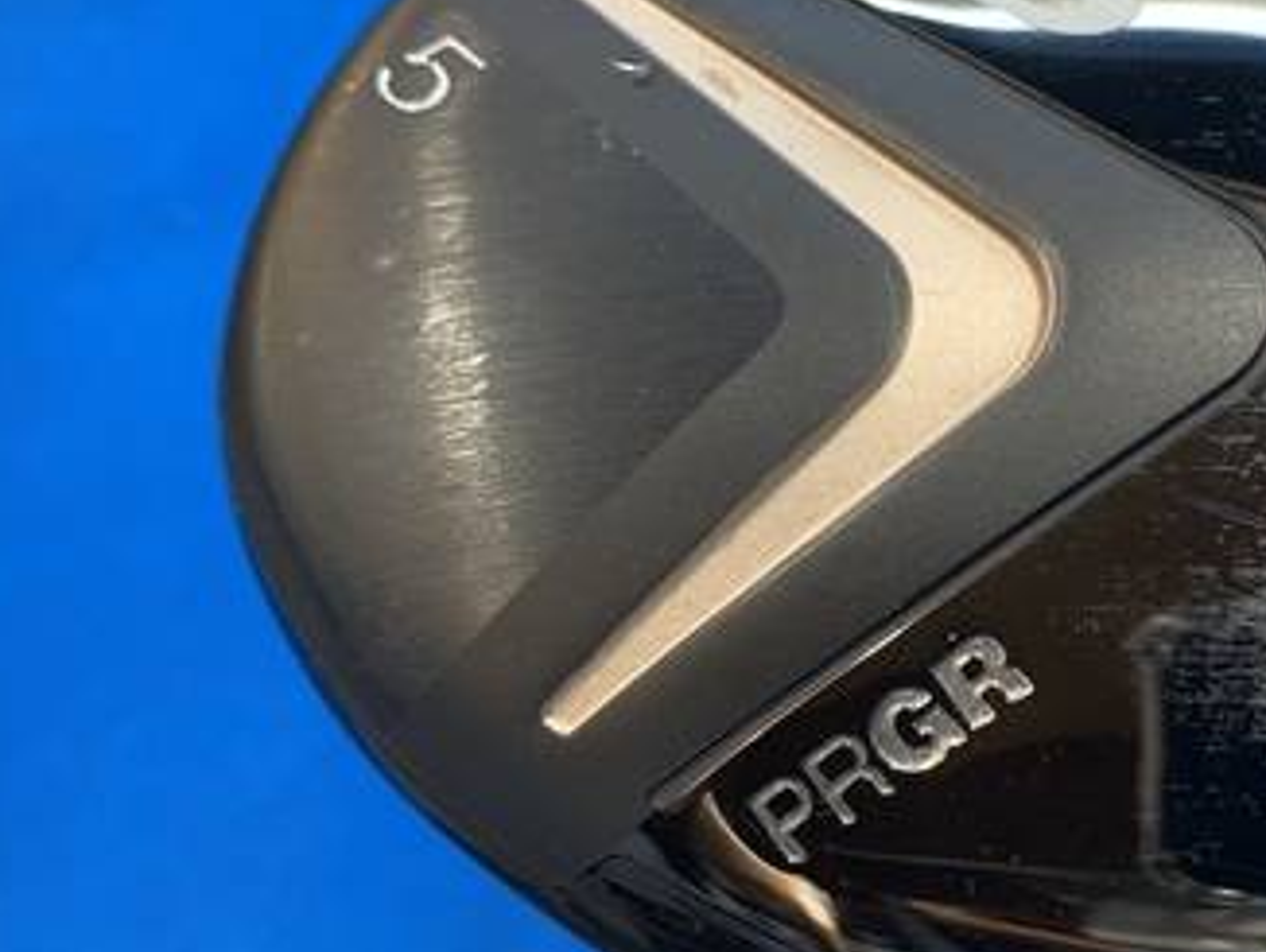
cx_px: 944
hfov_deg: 36.6
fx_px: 1867
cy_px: 544
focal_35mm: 51
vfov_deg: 28.6
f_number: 1.8
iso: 125
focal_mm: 4.25
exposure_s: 1/60
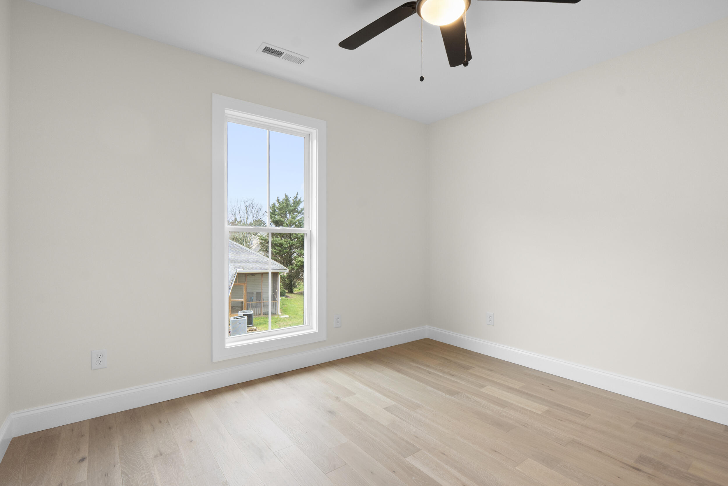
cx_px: 364
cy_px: 243
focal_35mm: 17
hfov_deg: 93.3
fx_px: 344
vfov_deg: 70.4
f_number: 9
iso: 250
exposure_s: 1/1.25
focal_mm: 11.5
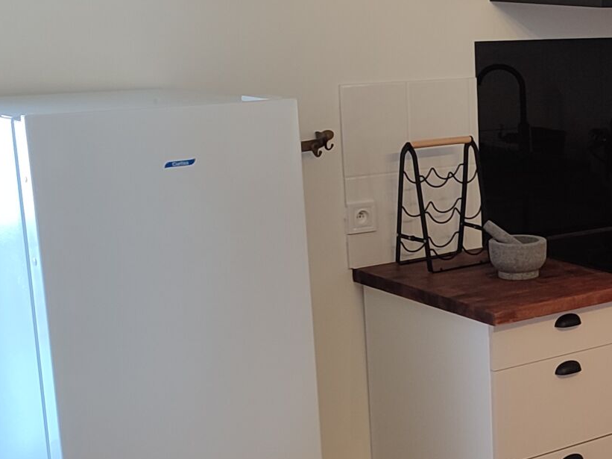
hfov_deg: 21.7
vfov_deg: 18.9
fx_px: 1378
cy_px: 261
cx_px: 862
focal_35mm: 78
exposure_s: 1/50
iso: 122
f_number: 1.89
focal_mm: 5.95
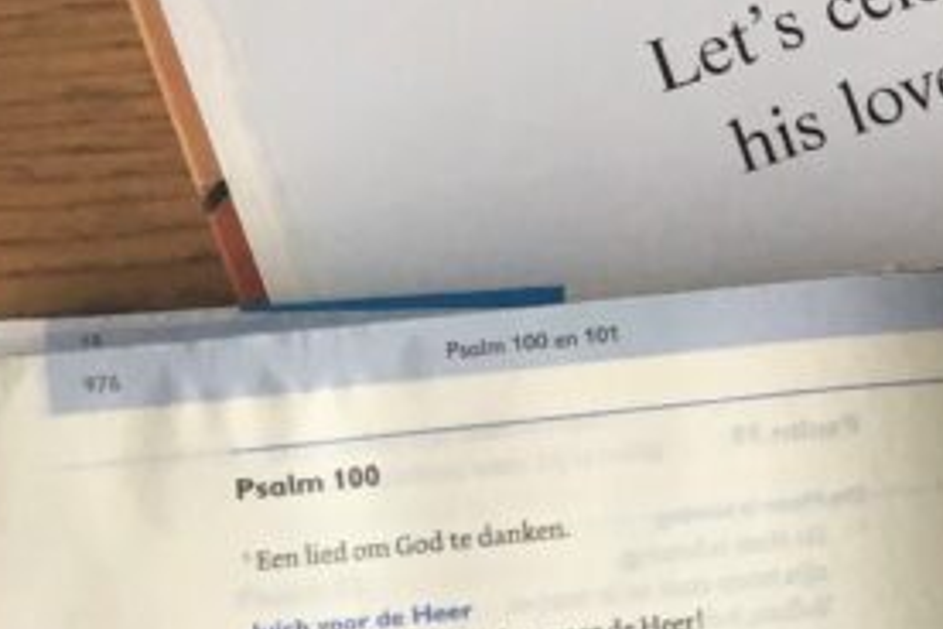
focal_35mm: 128
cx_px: 1842
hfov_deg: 13.8
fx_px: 3353
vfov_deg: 10.7
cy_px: 390
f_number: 2.2
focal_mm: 4.15
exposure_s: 1/33
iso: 32
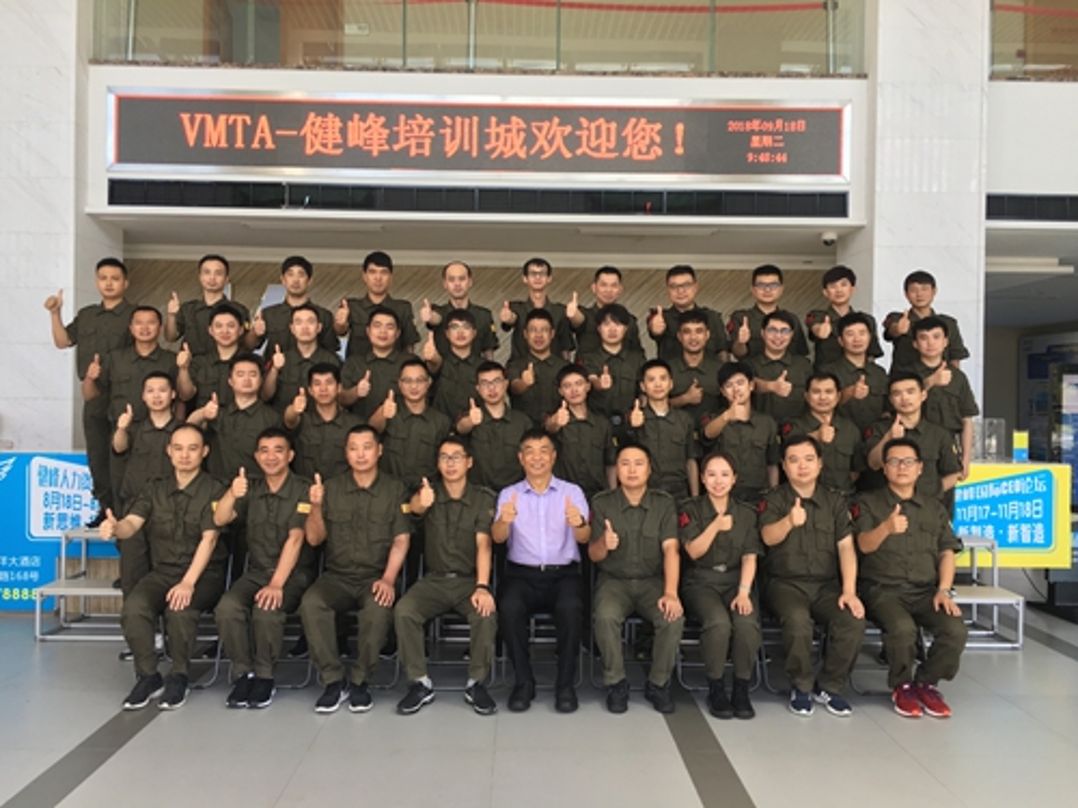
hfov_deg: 61.7
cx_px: 539
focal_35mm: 29
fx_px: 903
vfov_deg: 48.2
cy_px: 404
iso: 25
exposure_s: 1/50
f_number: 2.2
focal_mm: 4.15
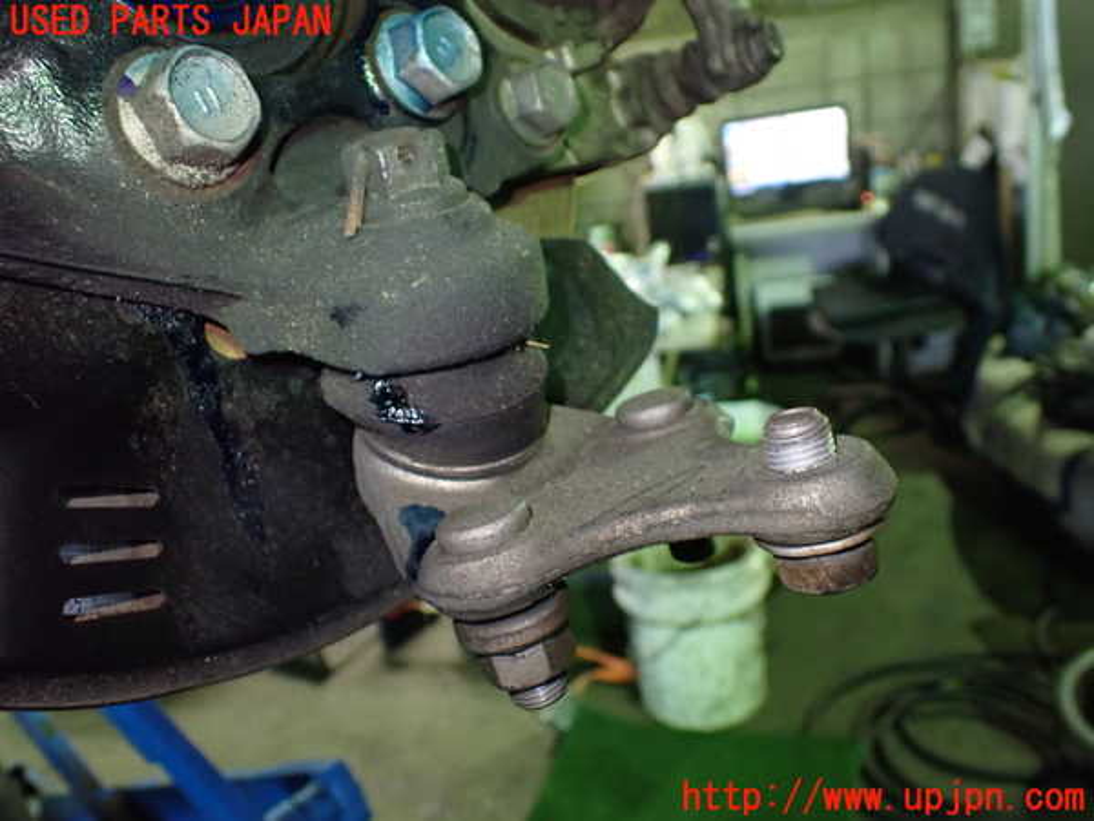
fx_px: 948
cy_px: 410
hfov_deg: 60.0
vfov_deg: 46.8
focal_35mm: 30
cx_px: 547
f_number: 2.3
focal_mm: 5.4
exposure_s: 1/50
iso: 800
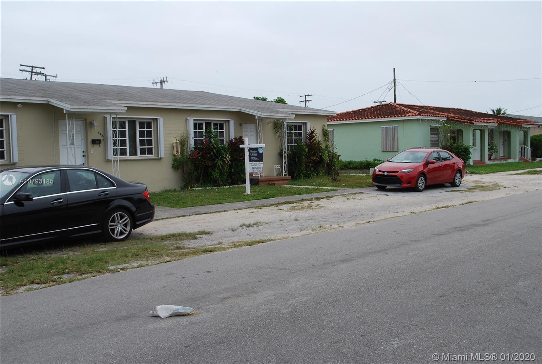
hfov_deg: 49.5
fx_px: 588
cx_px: 271
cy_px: 182
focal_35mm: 39
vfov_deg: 34.3
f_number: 6.3
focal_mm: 26
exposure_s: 1/160
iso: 100
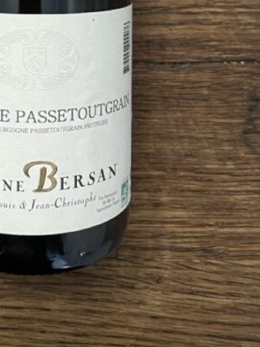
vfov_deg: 25.0
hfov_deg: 21.1
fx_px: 681
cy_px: -98
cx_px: 24
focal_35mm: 68
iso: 320
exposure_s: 1/50
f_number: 1.6
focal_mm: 5.1
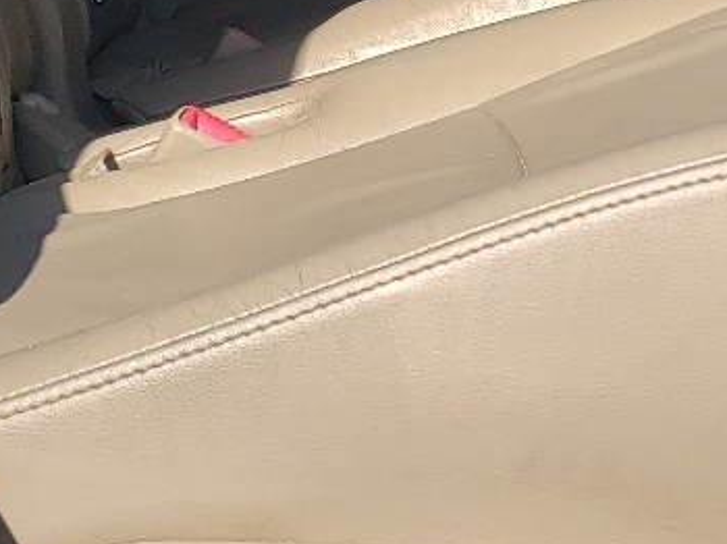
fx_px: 2498
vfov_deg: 11.8
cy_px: -314
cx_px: 611
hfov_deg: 16.4
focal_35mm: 119
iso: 50
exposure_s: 1/2500
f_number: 1.5
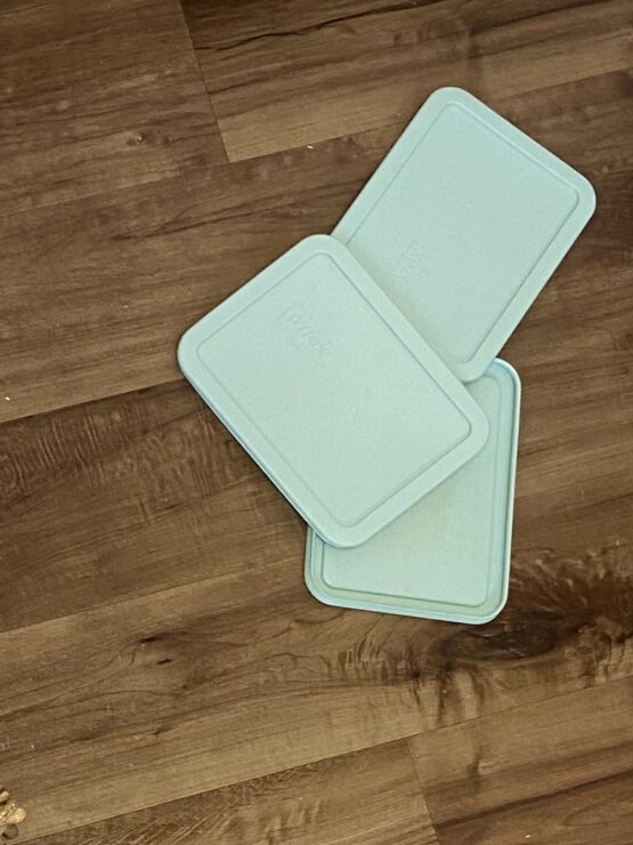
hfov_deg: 15.7
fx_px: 2194
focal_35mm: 90
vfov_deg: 21.2
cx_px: -155
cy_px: 798
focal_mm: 4.25
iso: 160
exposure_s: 1/60
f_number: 1.8
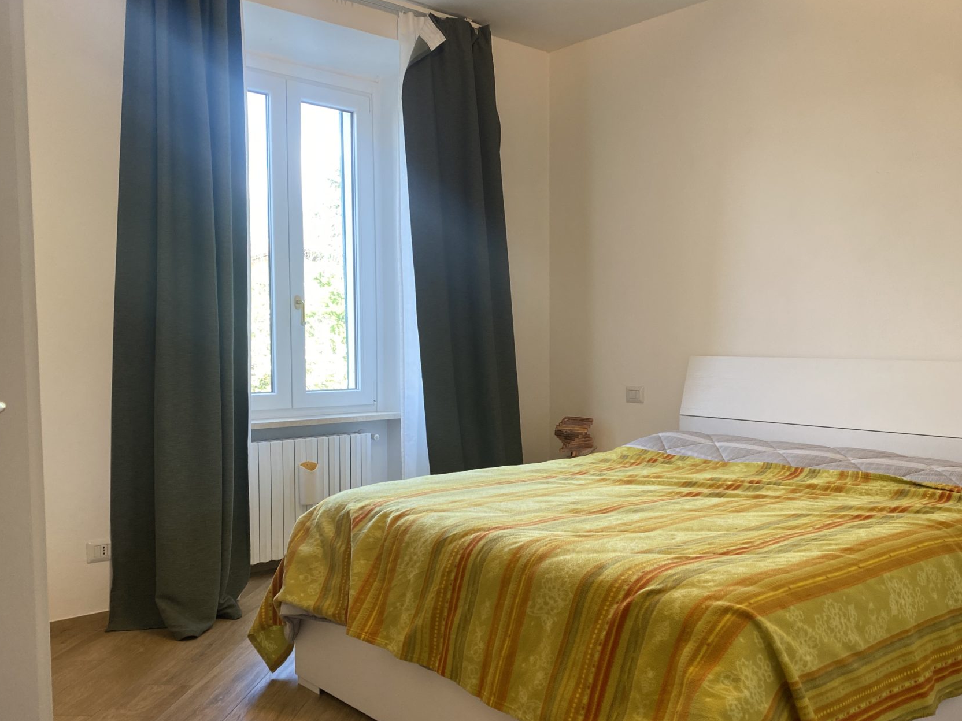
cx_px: 538
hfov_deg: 56.7
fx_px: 889
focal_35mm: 32
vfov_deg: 44.0
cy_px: 419
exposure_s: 1/100
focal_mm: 4.25
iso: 125
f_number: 1.8
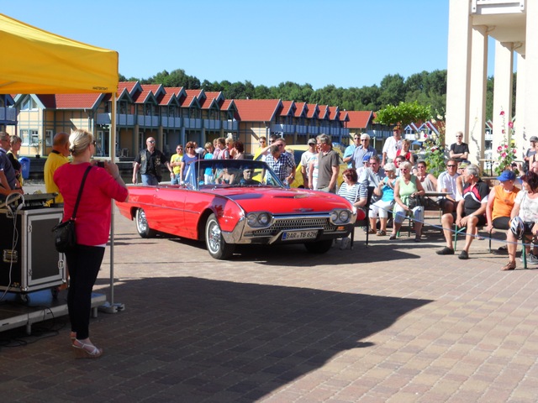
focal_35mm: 54
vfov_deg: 27.0
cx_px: 269
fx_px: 839
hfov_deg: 35.5
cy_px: 202
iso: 80
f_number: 4.8
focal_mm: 9.8
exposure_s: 1/320
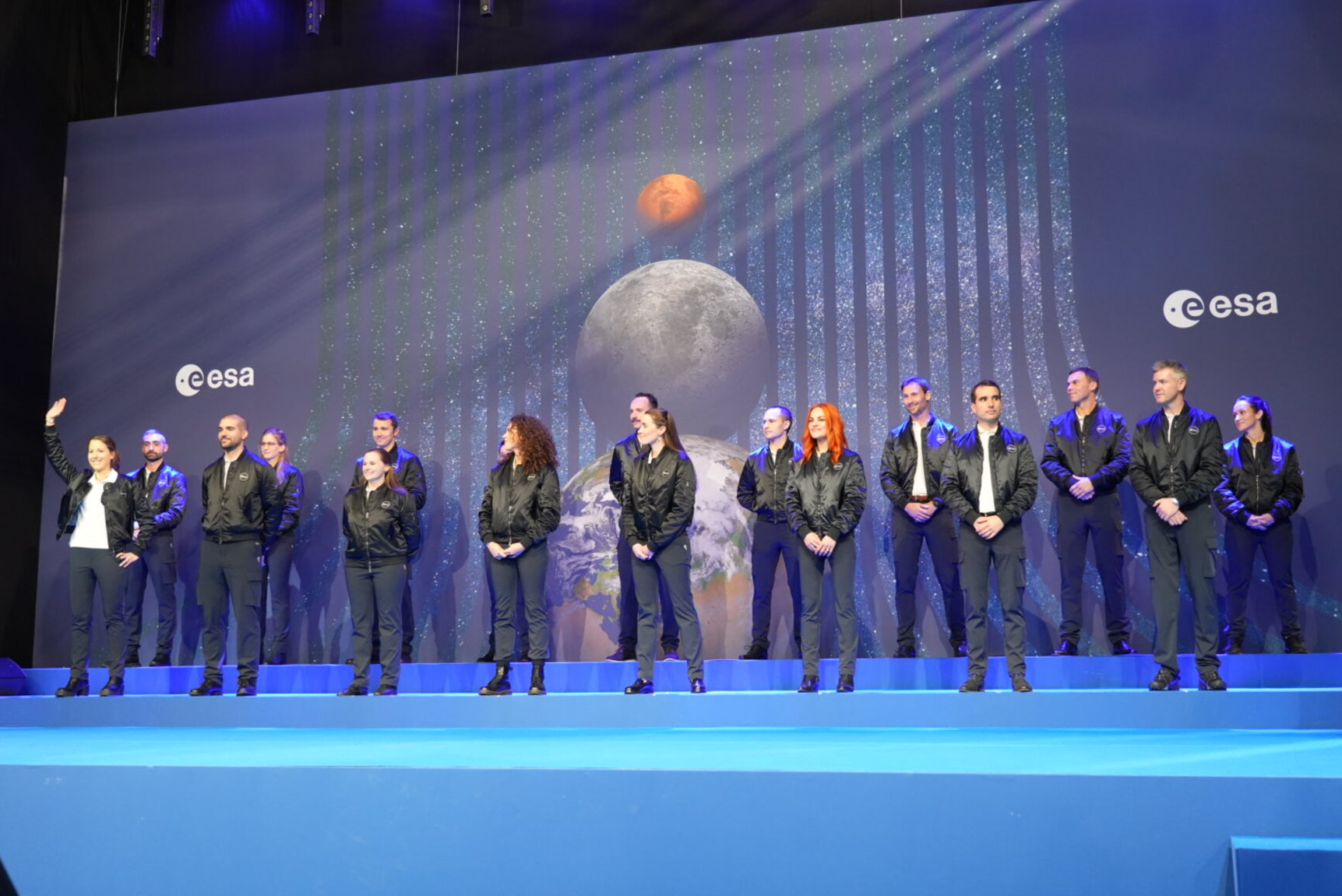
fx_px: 1455
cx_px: 678
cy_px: 436
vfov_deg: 34.3
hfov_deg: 49.5
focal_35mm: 39
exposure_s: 1/100
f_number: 4
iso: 3200
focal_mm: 35
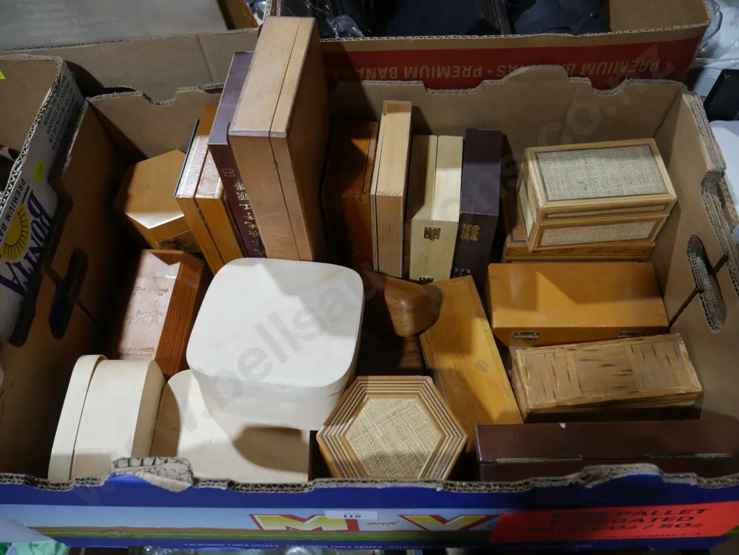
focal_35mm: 28
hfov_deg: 63.4
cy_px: 278
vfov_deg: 49.8
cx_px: 370
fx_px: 598
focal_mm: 14
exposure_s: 1/60
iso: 200
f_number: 3.5
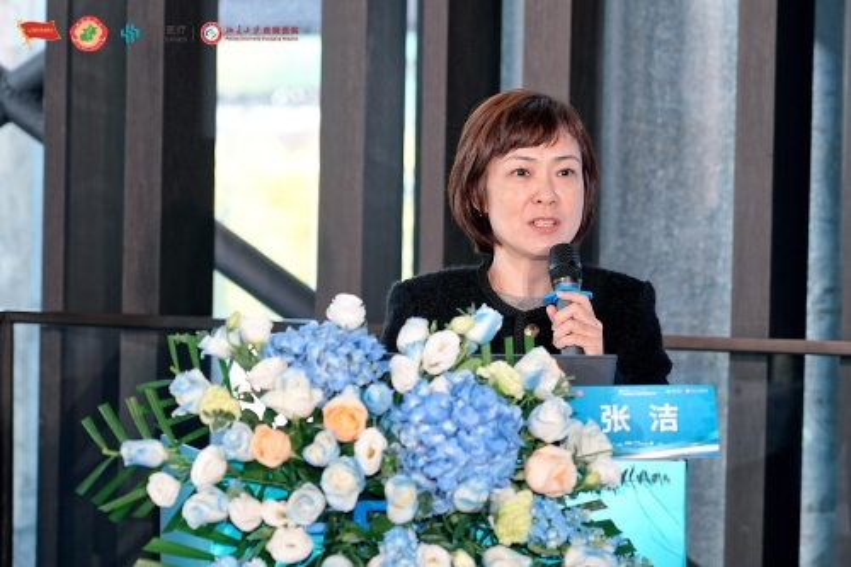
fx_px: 3710
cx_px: 426
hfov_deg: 13.1
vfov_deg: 8.7
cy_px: 284
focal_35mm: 157
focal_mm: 105
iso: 500
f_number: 4
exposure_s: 1/125
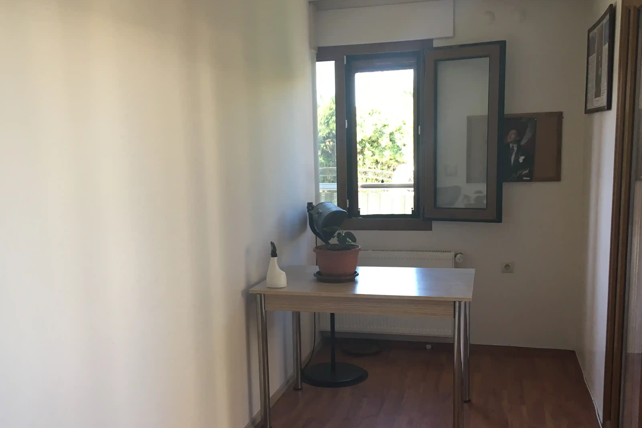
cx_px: 321
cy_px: 249
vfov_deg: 35.0
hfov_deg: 50.7
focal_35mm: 38
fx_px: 678
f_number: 2.2
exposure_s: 1/33
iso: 32
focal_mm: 4.15
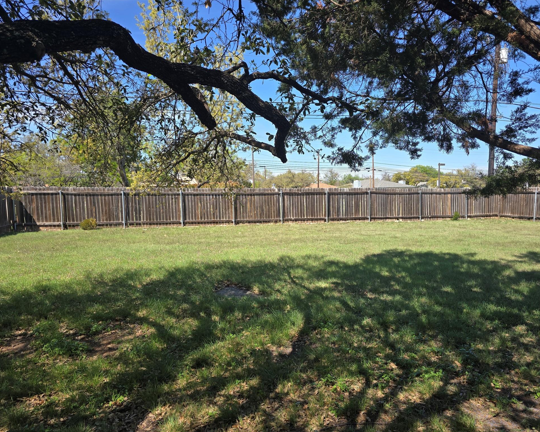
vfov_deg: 58.8
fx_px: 384
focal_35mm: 24
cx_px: 282
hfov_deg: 70.2
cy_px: 216
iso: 12
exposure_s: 1/406
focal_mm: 6.3
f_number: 1.7
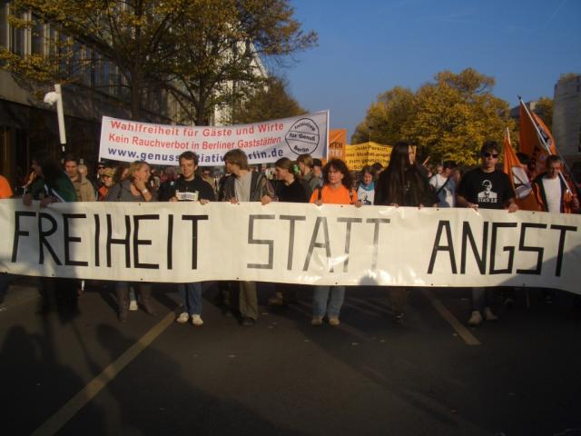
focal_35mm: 35
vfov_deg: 40.7
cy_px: 218
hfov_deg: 52.6
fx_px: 587
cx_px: 290
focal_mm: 5.8
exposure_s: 1/800
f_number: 4.3
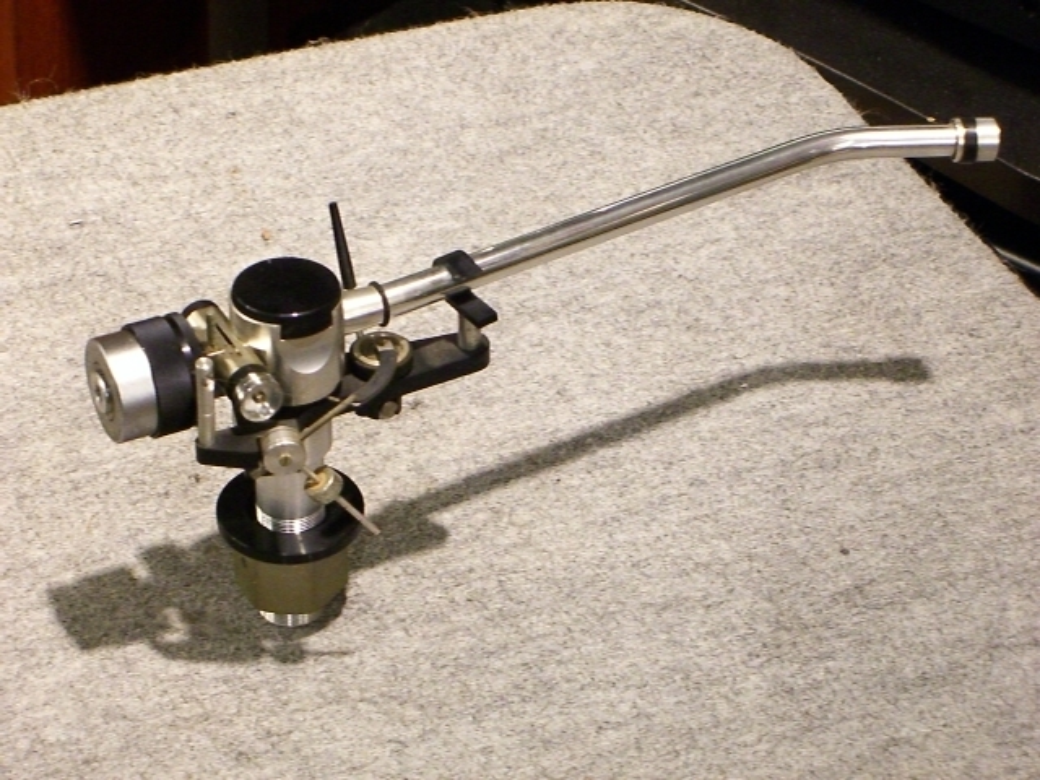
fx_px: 3425
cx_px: 520
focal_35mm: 114
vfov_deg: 13.0
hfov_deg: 17.3
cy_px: 390
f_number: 5.1
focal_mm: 23.7
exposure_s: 1/40
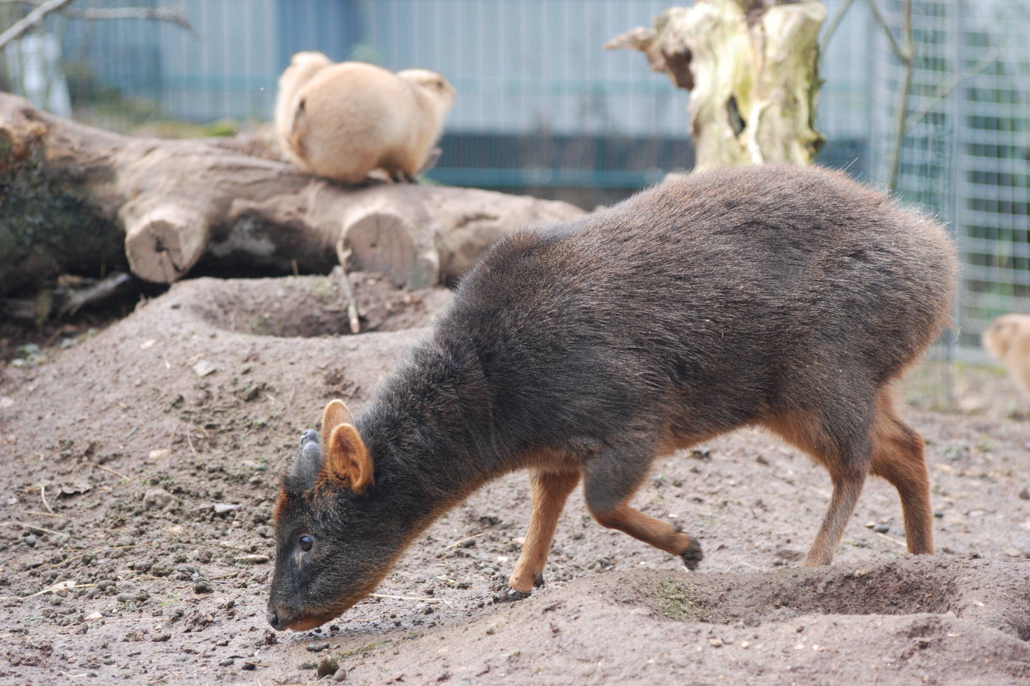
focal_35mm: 226
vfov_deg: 6.1
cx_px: 515
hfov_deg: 9.1
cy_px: 341
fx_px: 6465
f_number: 4.5
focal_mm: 150
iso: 400
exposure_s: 1/160
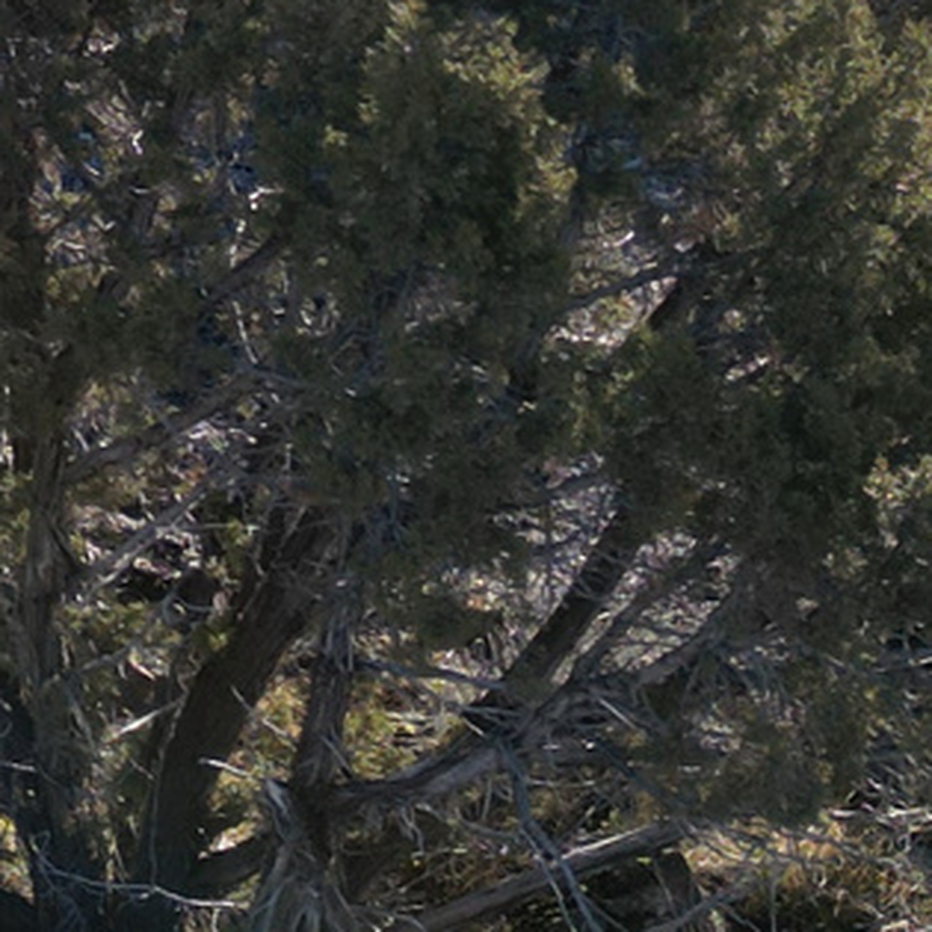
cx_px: -595
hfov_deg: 11.9
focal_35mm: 138
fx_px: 4204
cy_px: -583
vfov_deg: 11.9
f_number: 1.7
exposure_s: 1/2000
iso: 120
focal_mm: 6.72
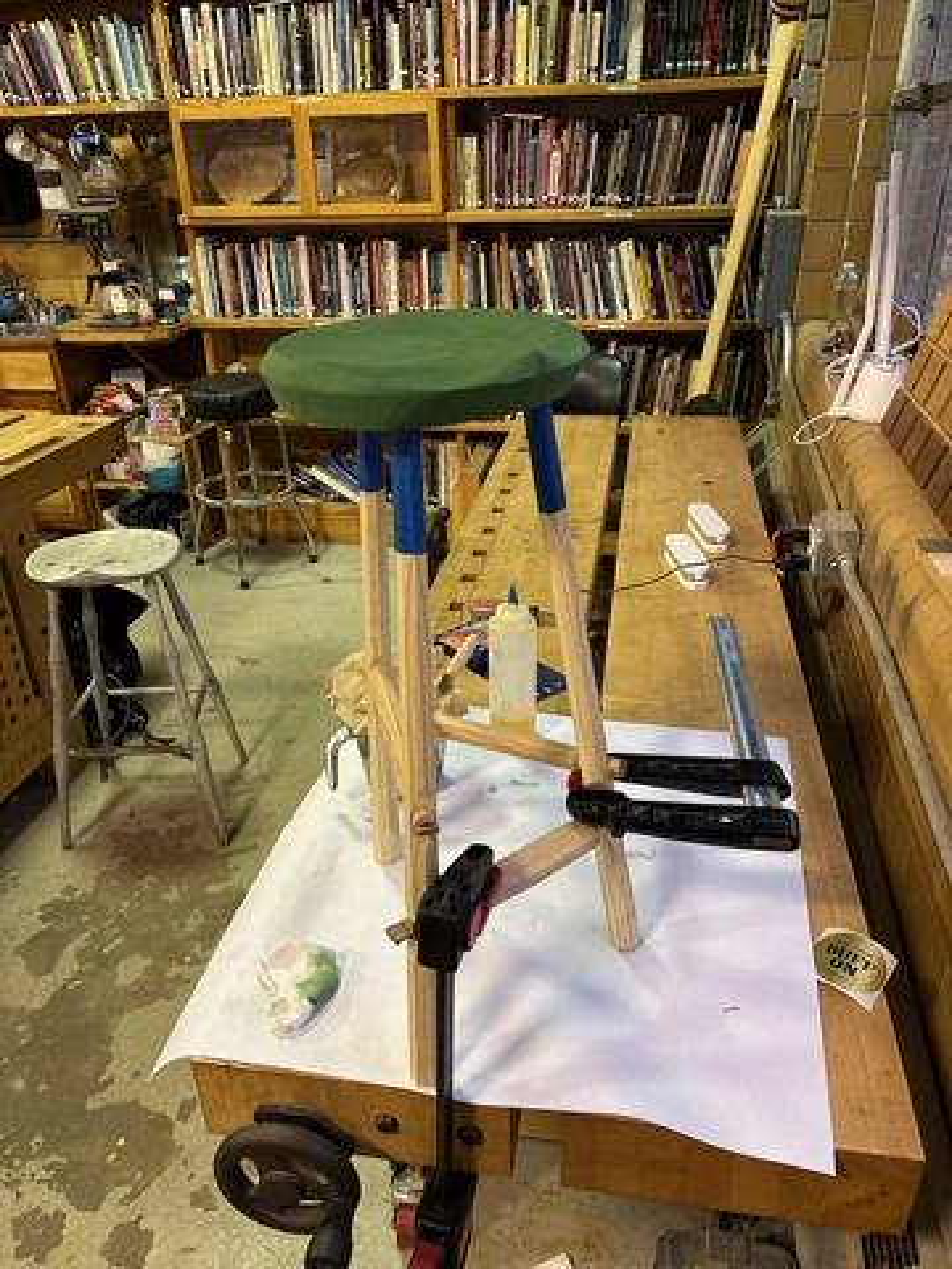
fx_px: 953
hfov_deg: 53.1
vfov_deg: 67.3
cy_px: 634
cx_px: 476
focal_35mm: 26
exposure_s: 1/60
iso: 80
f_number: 1.6
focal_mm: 5.96
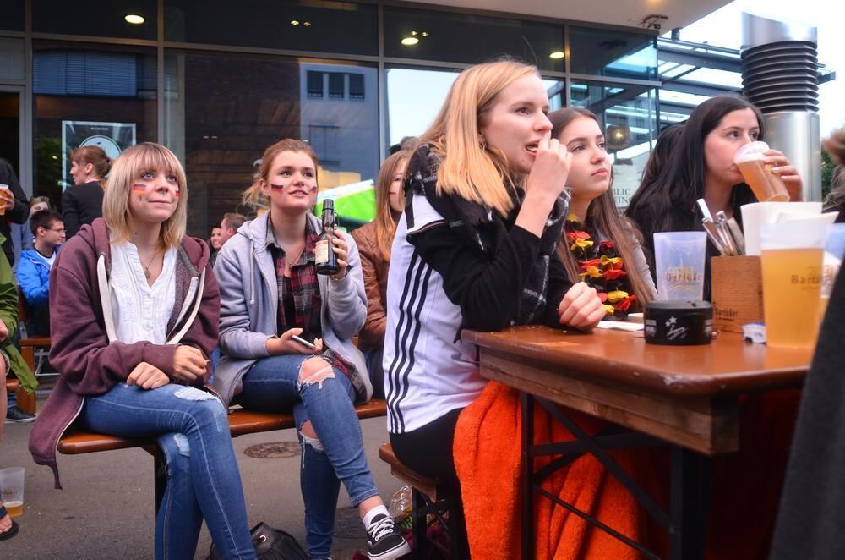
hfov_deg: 62.0
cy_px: 280
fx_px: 703
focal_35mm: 30
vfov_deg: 43.4
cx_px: 422
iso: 800
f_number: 3.5
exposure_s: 1/80
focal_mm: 20
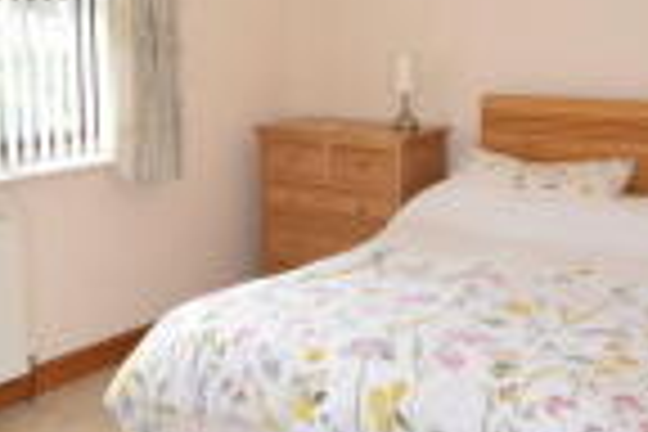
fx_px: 984
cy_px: 137
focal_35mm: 55
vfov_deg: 24.6
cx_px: 270
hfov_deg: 36.4
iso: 400
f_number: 5.6
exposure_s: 1/125
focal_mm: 11
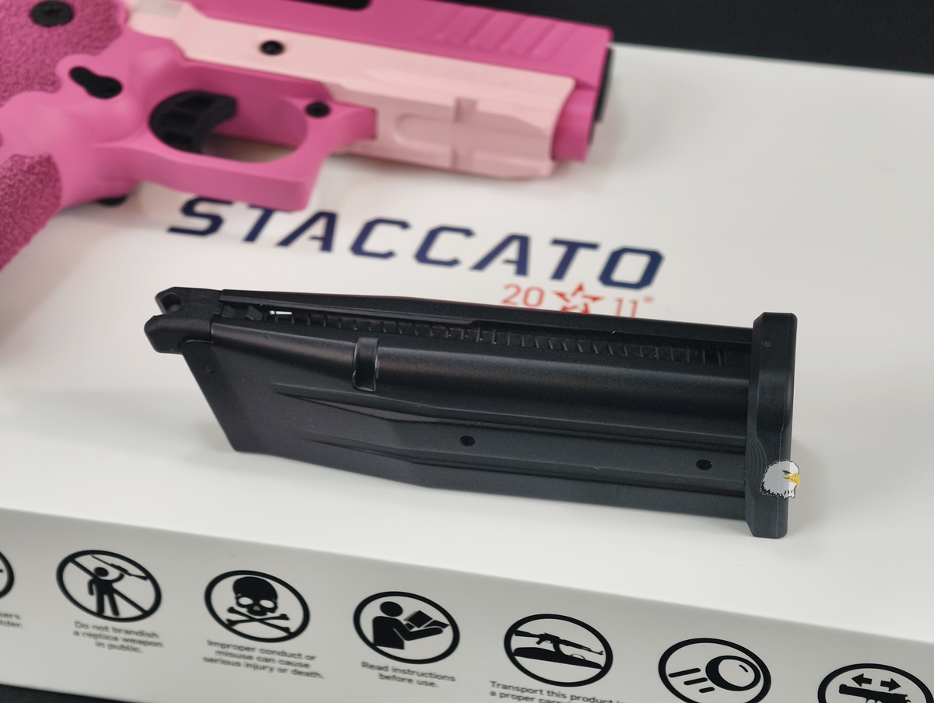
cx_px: 467
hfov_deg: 23.0
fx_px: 2297
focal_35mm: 85
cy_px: 352
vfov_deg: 17.4
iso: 331
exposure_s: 1/30
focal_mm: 22.48
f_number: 2.67
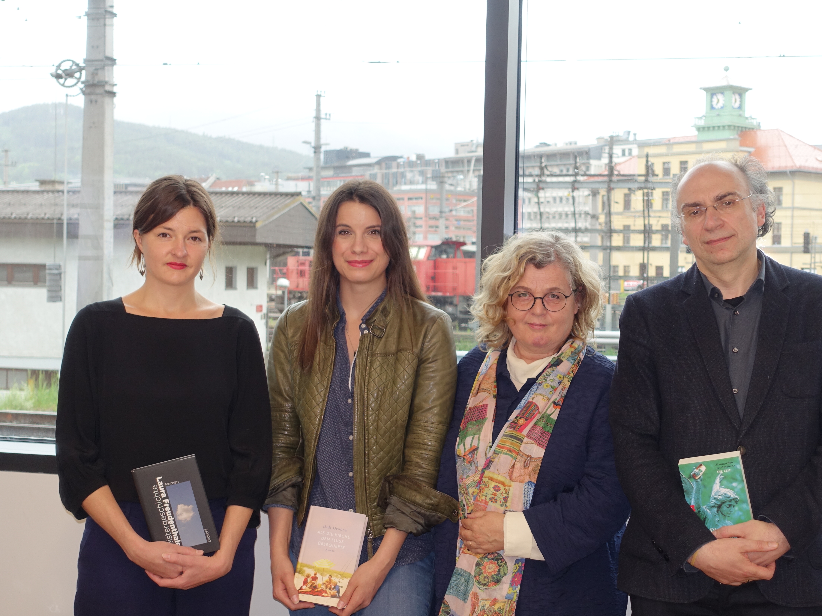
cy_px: 309
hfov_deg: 35.5
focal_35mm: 54
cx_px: 451
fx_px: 1282
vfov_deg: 27.0
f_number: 2.8
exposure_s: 1/50
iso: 250
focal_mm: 16.39
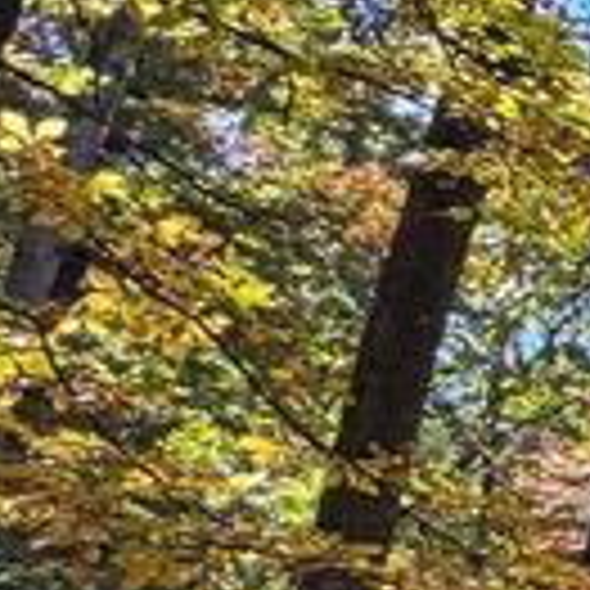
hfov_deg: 9.2
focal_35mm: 97
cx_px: 2144
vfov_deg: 17.9
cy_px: 405
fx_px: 1870
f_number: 2.2
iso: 40
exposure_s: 1/113
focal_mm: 2.22
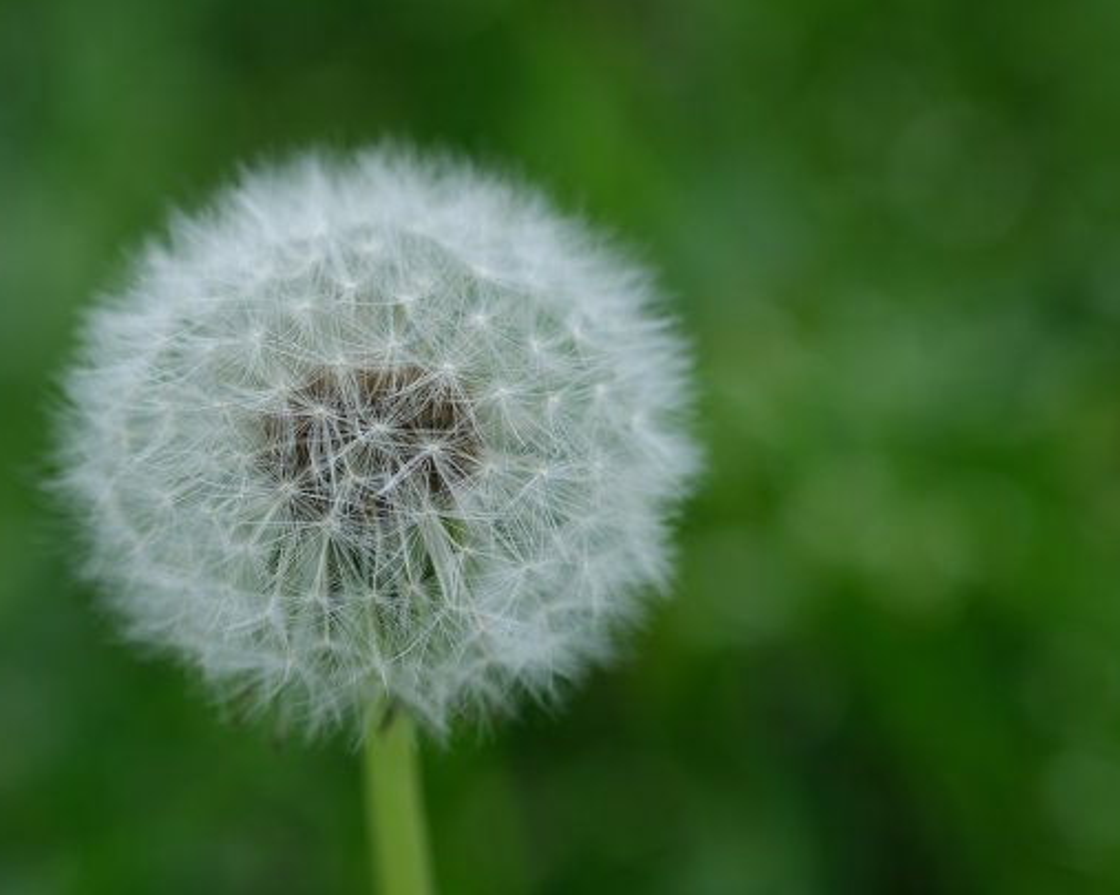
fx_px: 3379
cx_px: 471
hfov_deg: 18.8
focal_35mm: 102
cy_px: 446
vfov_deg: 15.1
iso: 160
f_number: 3.2
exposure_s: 1/160
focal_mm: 60
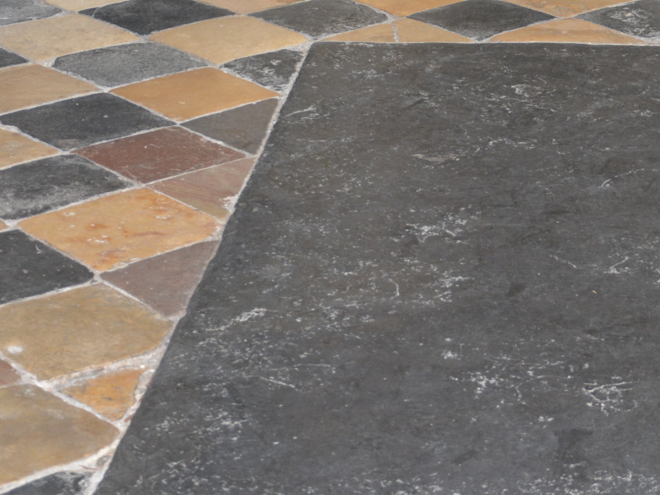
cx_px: 547
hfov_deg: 18.5
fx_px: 2002
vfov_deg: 14.1
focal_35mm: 105
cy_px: 177
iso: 800
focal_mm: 32
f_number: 4.2
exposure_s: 1/60
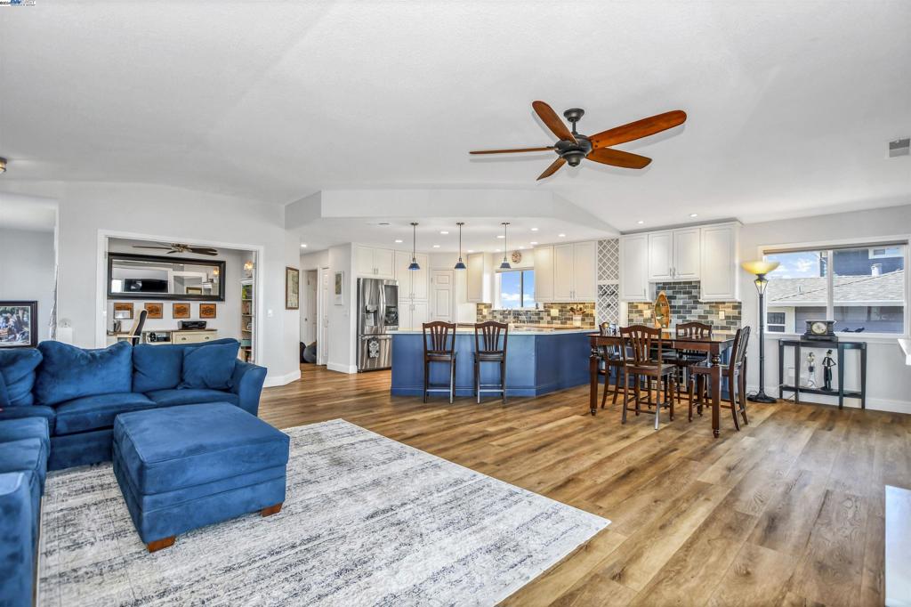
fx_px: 379
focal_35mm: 15
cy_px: 304
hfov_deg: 100.4
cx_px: 456
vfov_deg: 77.3
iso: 400
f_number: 3.5
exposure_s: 1/60
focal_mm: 10
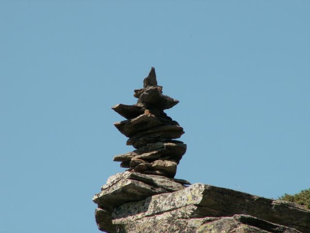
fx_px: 3761
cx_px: 155
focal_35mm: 420
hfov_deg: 4.7
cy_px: 116
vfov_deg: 3.5
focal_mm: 69.45
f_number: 7.1
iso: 50
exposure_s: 1/200
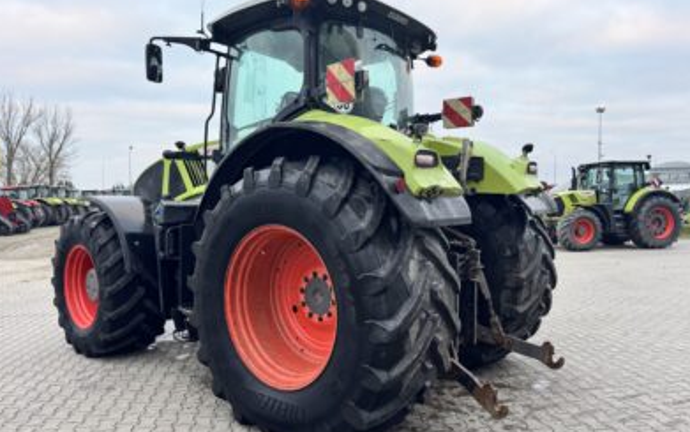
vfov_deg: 47.7
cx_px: 341
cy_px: 208
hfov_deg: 70.4
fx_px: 489
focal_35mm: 26
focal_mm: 6.76
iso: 100
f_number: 1.78
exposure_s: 1/121
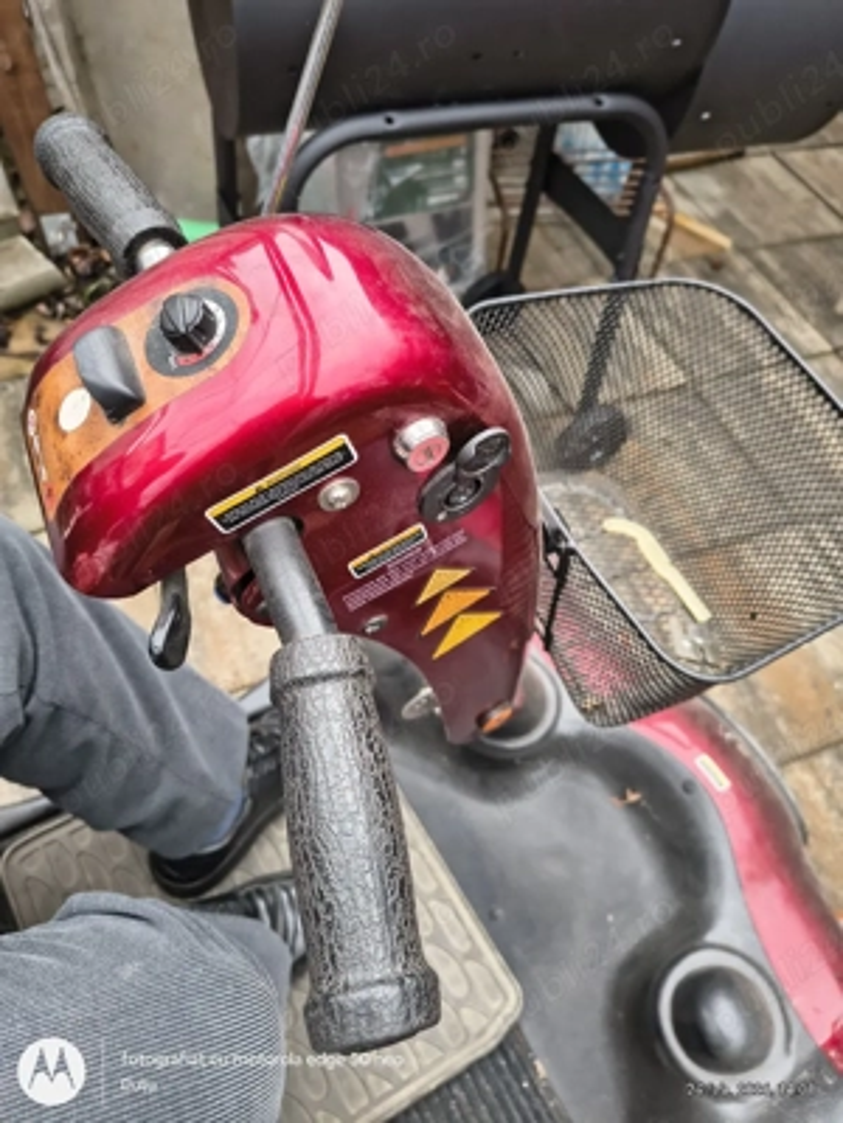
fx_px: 747
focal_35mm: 23
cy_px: 562
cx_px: 422
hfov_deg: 58.9
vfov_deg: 73.9
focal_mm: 5.56
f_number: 1.8
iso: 100
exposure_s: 1/120
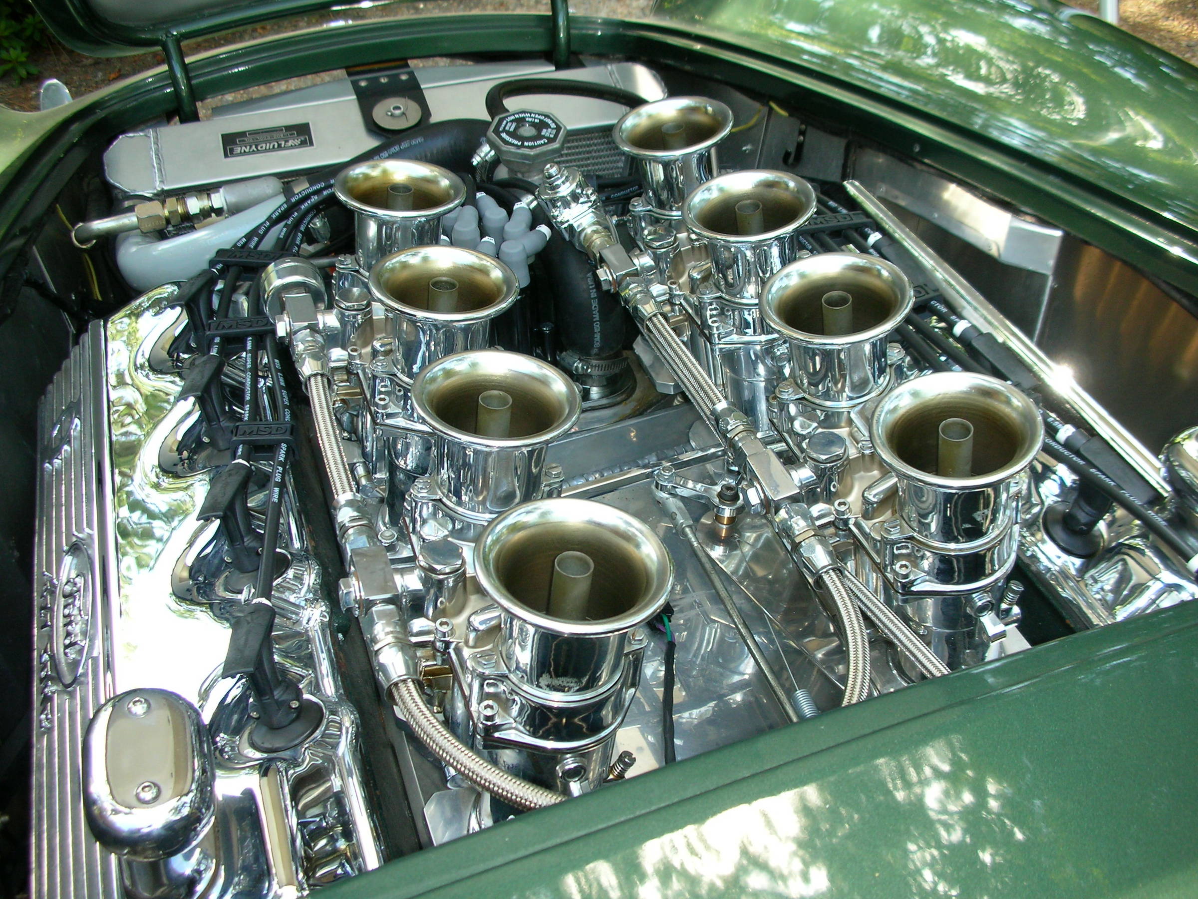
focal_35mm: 35
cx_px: 599
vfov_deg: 40.7
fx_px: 1211
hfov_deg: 52.6
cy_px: 450
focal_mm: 5.8
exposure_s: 1/49
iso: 50
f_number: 3
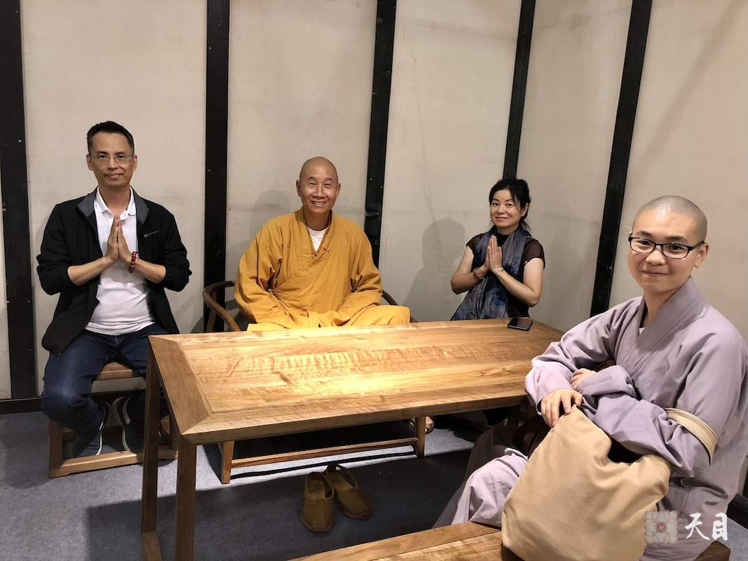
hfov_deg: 63.4
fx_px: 605
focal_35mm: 28
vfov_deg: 49.7
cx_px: 374
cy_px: 280
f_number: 1.8
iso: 80
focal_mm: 3.99
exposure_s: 1/17
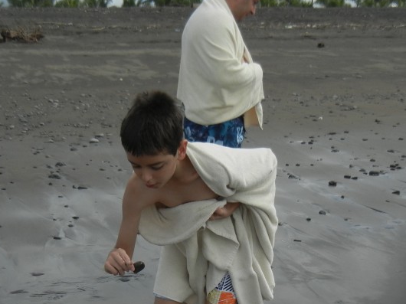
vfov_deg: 24.6
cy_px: 265
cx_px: 165
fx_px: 680
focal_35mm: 58
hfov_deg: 33.2
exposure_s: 1/658
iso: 160
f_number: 7
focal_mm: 5.4
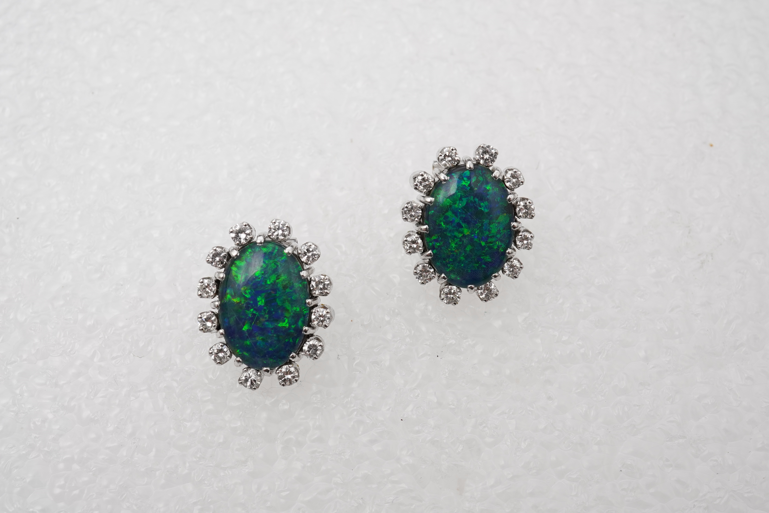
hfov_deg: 43.6
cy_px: 256
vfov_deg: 29.9
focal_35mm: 45
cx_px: 384
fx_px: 961
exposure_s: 1/125
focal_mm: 30
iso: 400
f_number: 20
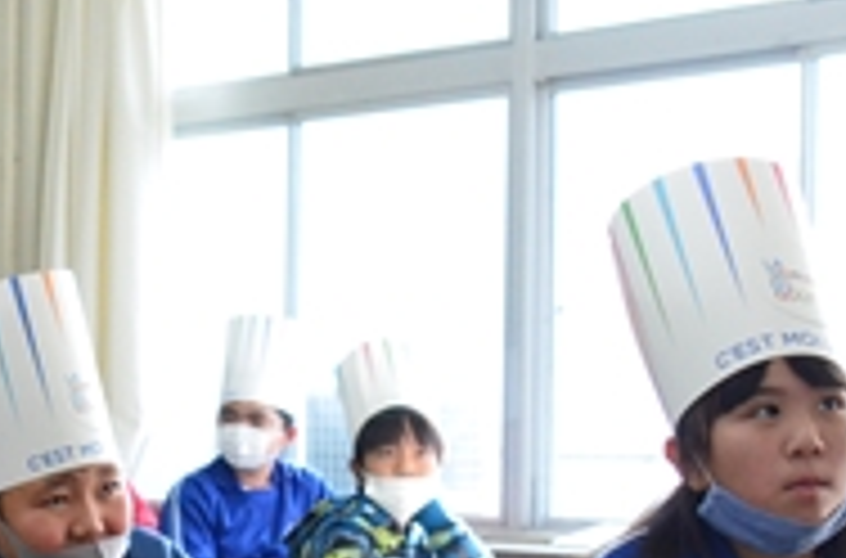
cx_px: -63
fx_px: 2436
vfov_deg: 13.0
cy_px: 461
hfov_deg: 19.0
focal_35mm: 104
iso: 4000
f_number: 4
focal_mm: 26
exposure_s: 1/500
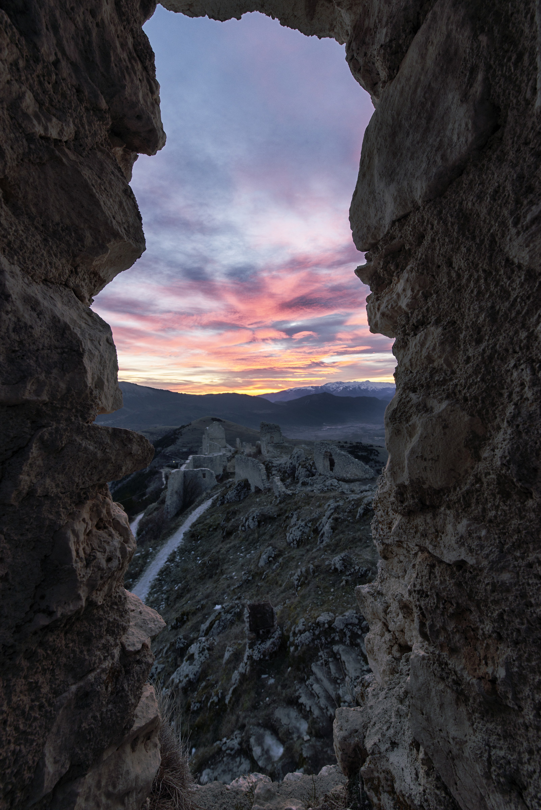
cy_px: 405
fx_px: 338
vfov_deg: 100.4
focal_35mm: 15
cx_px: 270
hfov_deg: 77.4
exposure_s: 1/3
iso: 100
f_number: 11
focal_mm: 15
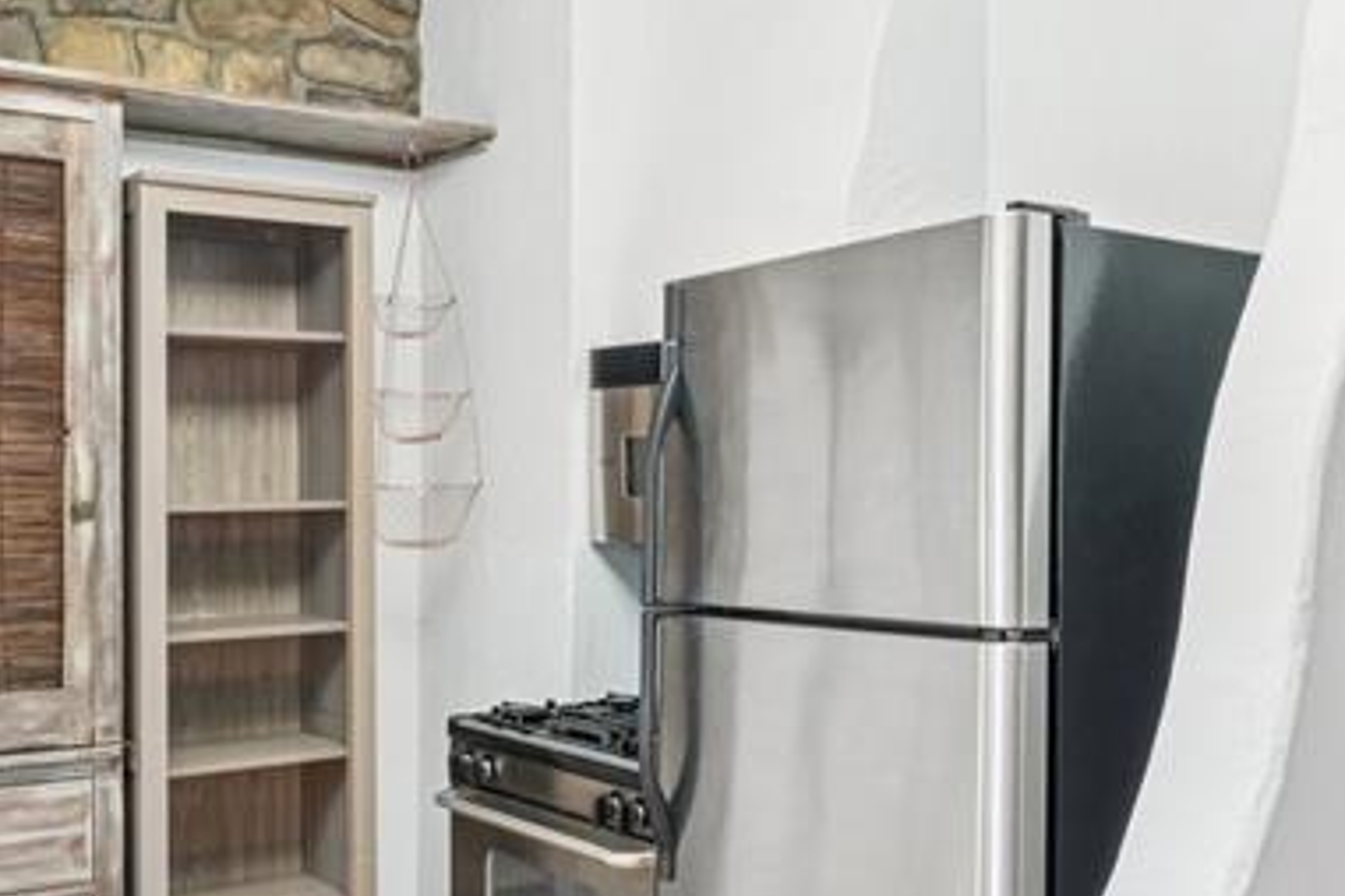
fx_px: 1626
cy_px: 462
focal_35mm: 44
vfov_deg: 30.8
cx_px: 724
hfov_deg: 44.9
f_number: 8
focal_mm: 10.8
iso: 800
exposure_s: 1/2.5
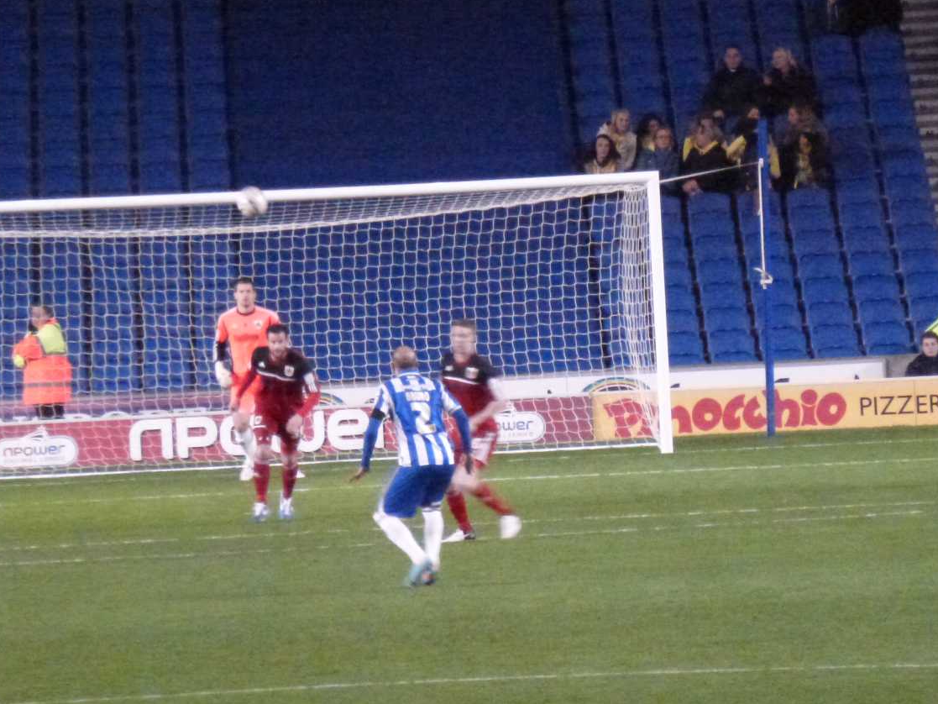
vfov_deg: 2.7
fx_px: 14905
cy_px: 404
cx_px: 490
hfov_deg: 3.6
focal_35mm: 550
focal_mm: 68.8
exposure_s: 1/60
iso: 1600
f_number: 5.9
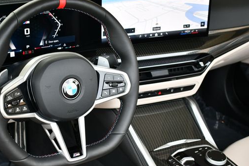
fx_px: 422
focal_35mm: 61
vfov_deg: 22.2
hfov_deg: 32.8
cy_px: 94
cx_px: 98
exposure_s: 1/250
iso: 560
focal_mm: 24
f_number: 3.8
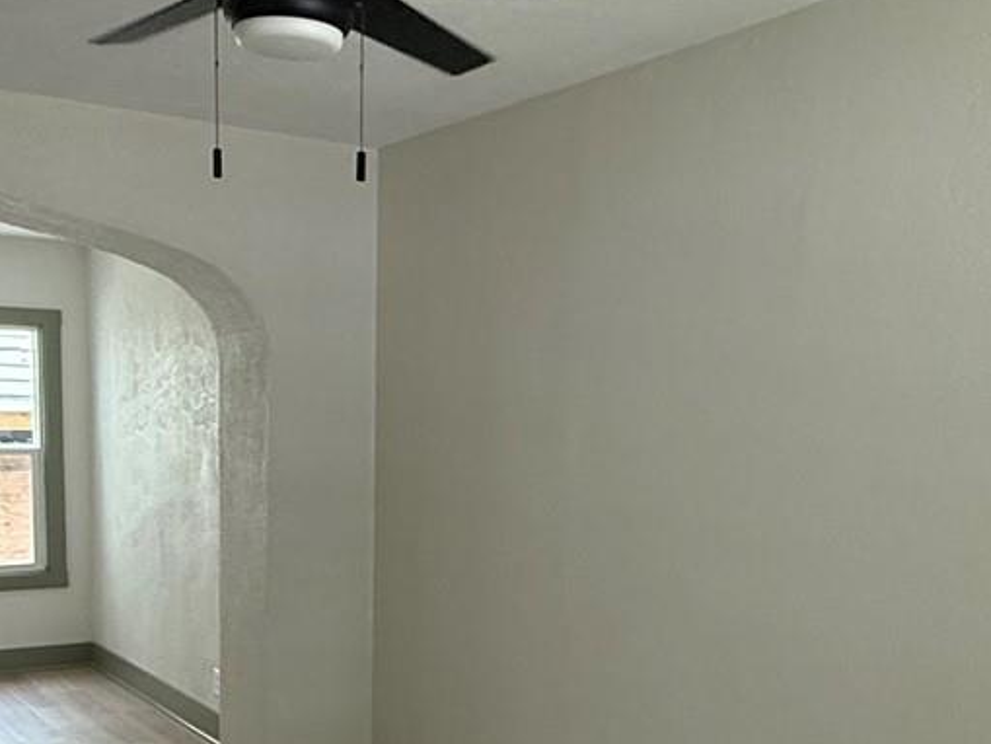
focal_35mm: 44
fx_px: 1260
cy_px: 563
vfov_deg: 32.2
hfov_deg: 42.9
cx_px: 496
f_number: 2.2
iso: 160
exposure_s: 1/120
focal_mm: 2.22
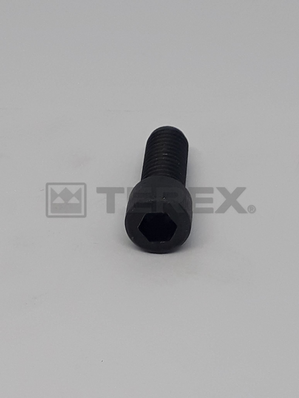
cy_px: 199
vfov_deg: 65.3
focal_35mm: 27
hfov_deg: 51.4
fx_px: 311
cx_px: 150
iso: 40
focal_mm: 3.6
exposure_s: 1/100
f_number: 1.9
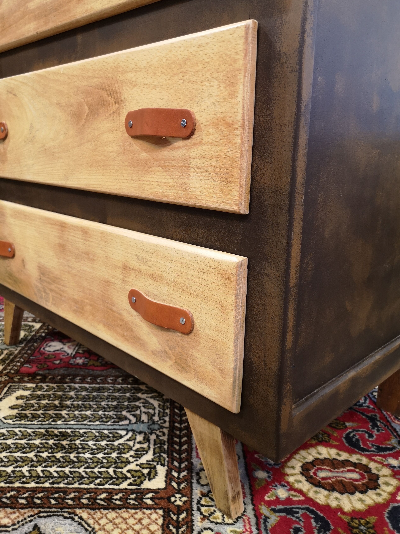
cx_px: 193
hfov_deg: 48.2
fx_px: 447
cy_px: 250
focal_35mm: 29
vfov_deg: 61.6
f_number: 1.8
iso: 200
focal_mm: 5.58
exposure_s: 1/33.3
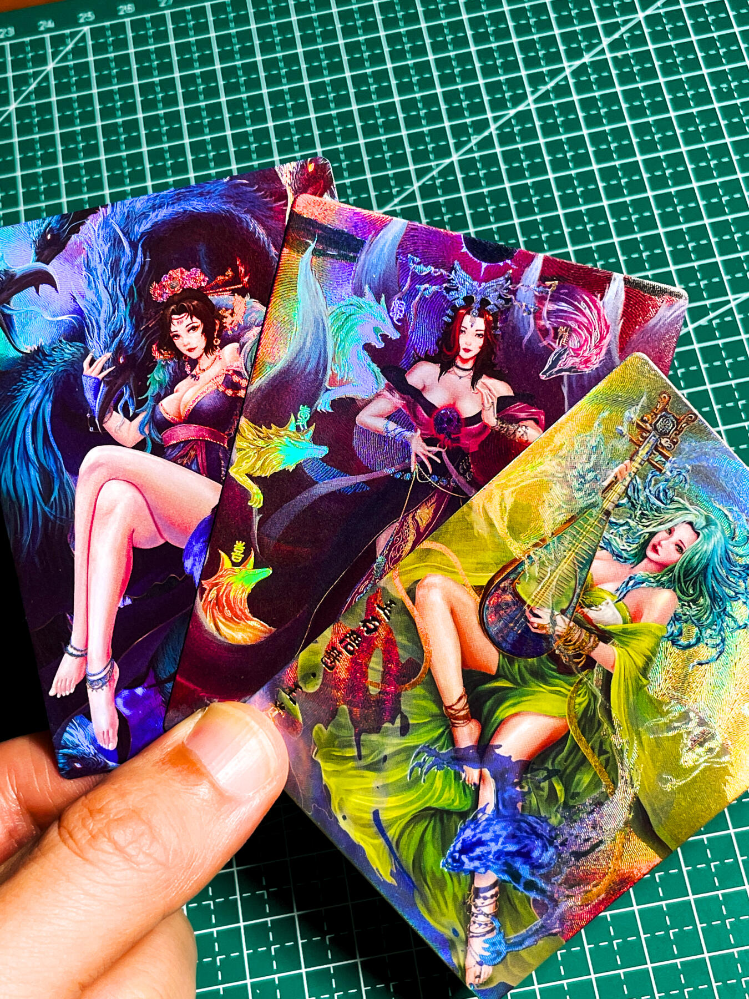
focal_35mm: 52
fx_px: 1500
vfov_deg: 36.8
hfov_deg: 28.0
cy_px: 500
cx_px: 374
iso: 75
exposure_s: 1/99
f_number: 1.6
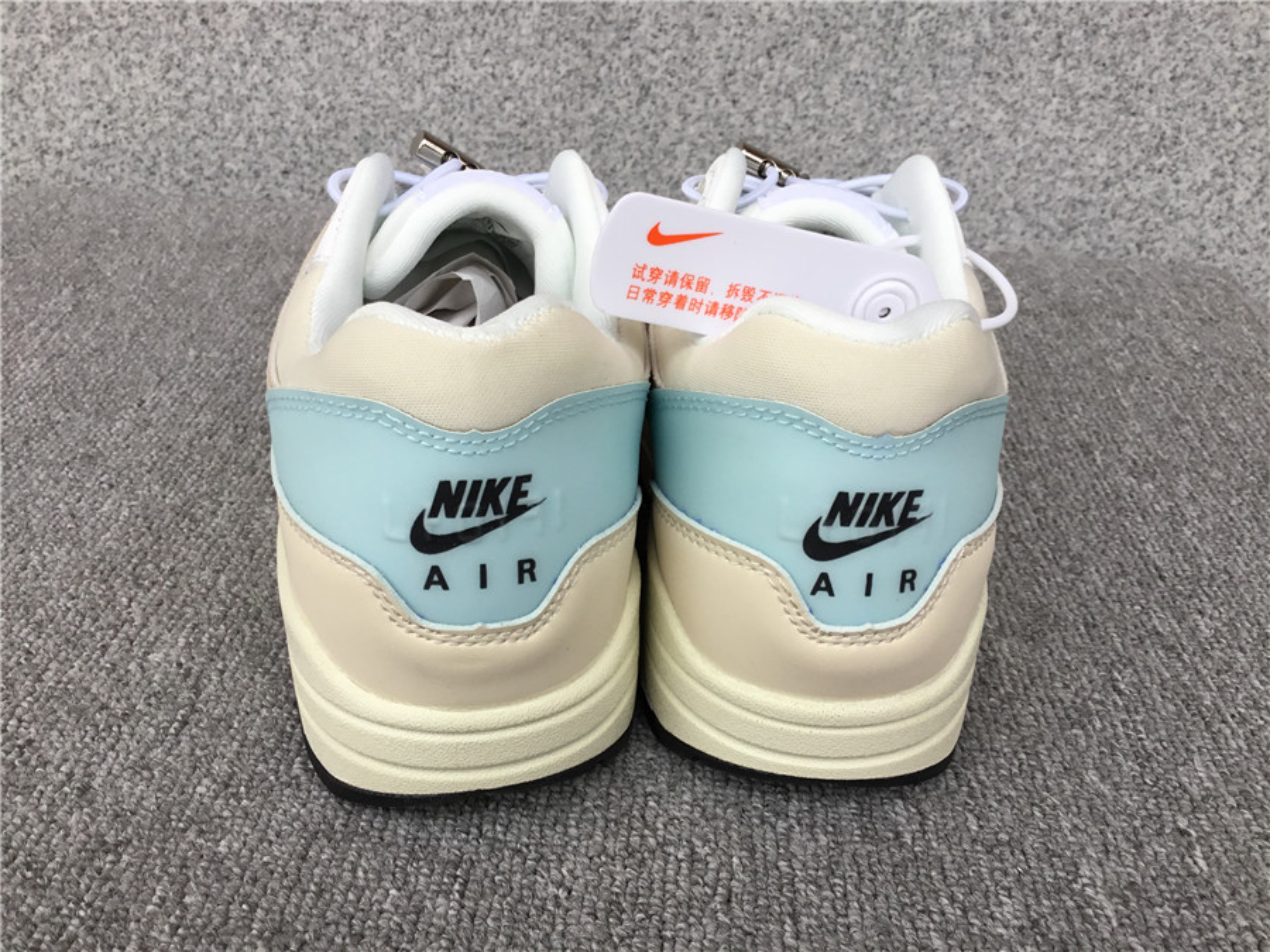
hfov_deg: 58.4
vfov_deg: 45.4
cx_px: 635
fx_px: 1137
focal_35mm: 31
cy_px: 476
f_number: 2.4
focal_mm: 3.3
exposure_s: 1/120
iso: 32
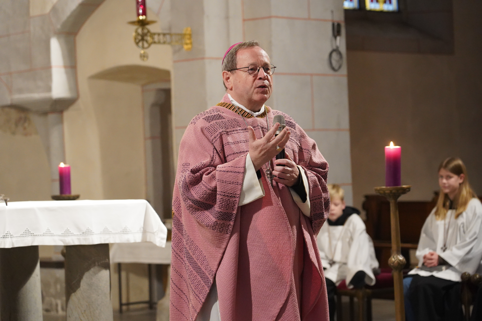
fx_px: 1406
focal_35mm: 105
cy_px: 160
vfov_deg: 13.0
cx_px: 241
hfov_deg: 19.5
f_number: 4
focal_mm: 105
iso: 8000
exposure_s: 1/60
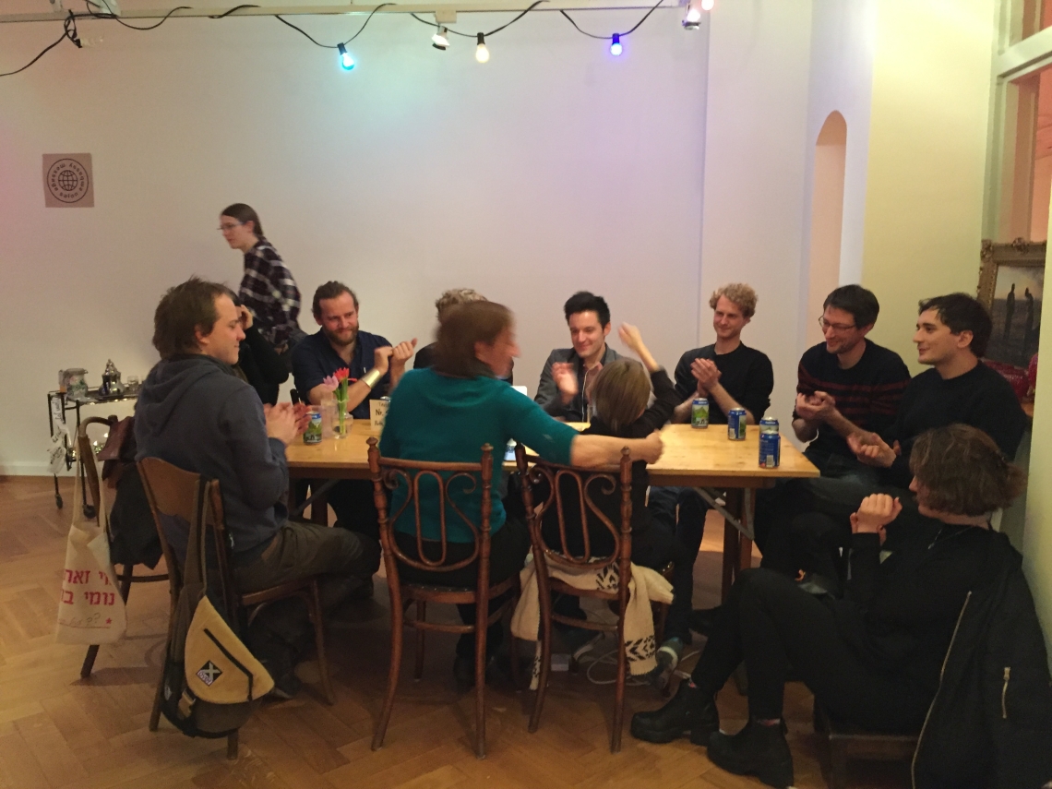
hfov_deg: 61.7
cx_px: 526
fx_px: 881
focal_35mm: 29
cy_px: 394
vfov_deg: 48.2
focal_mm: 4.15
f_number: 2.2
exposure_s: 1/17
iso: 500
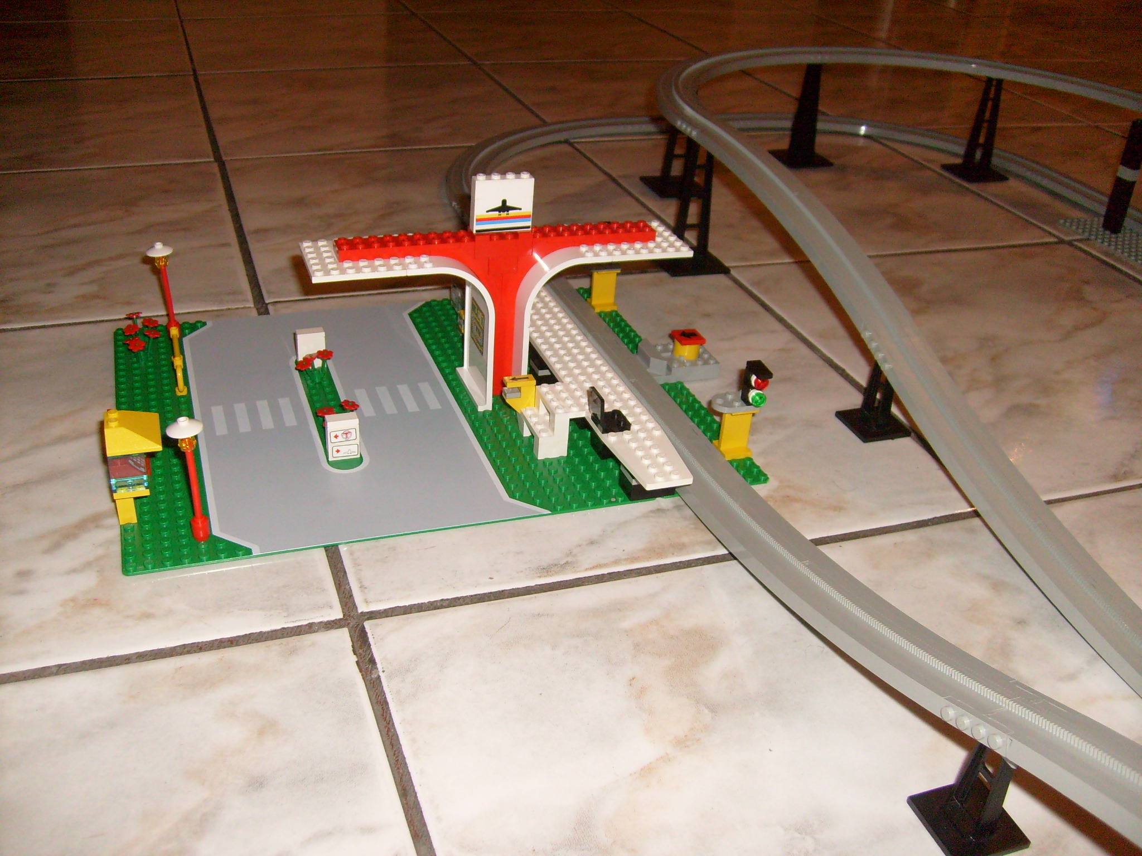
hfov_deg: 52.6
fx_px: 1155
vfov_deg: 40.7
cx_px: 571
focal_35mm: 35
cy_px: 428
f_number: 2.8
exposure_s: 1/45
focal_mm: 5.8
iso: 100
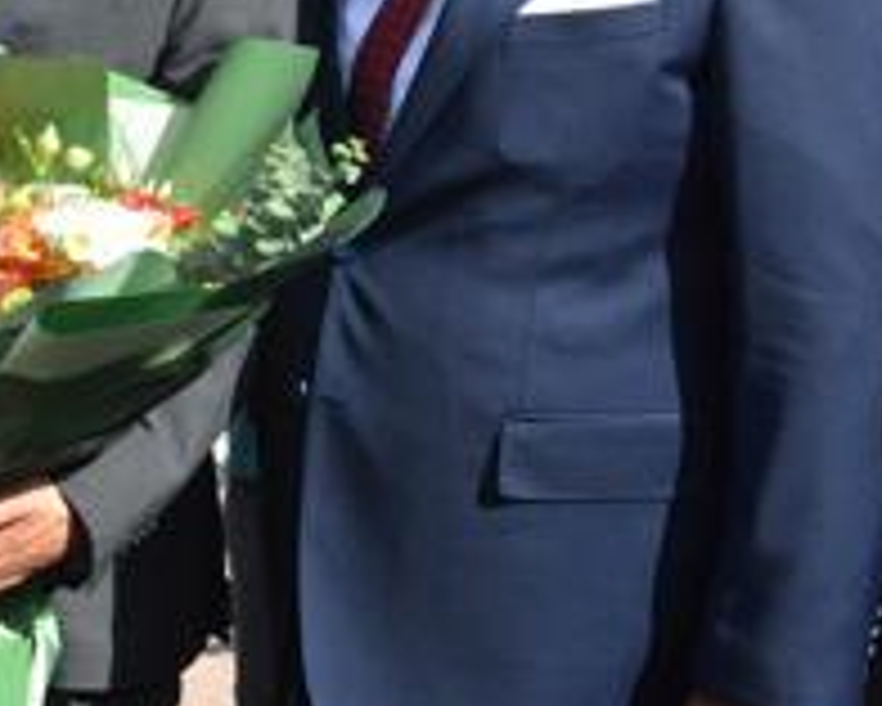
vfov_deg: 16.1
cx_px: -99
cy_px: 22
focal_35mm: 94
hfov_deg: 19.5
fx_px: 2455
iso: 3200
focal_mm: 32
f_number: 20
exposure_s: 1/1600
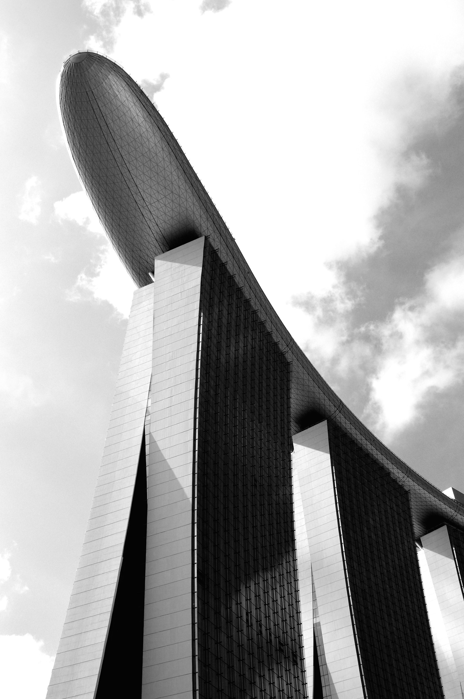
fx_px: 697
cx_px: 232
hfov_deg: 36.8
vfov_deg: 53.2
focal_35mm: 36
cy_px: 350
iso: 100
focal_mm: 24
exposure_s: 1/320
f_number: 9
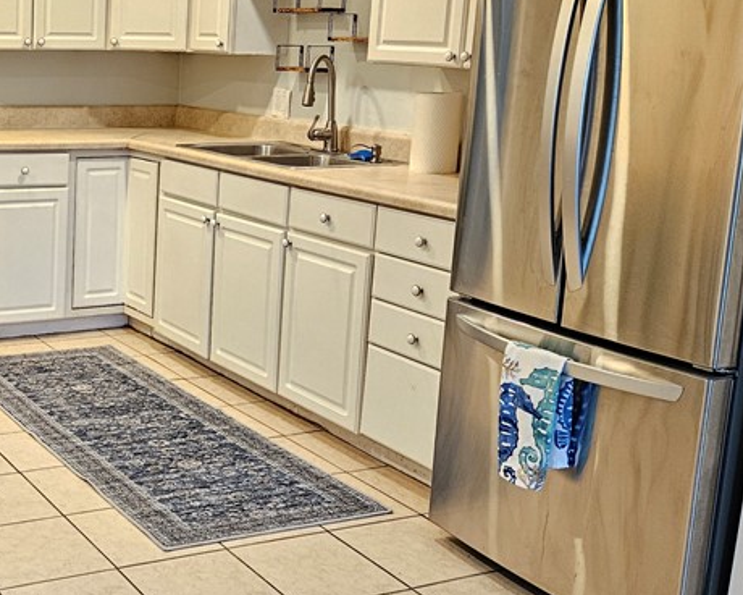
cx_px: 19
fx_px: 1099
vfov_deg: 30.2
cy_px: 241
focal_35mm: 50
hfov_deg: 34.4
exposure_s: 1/120
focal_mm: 5.4
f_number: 1.8
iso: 500
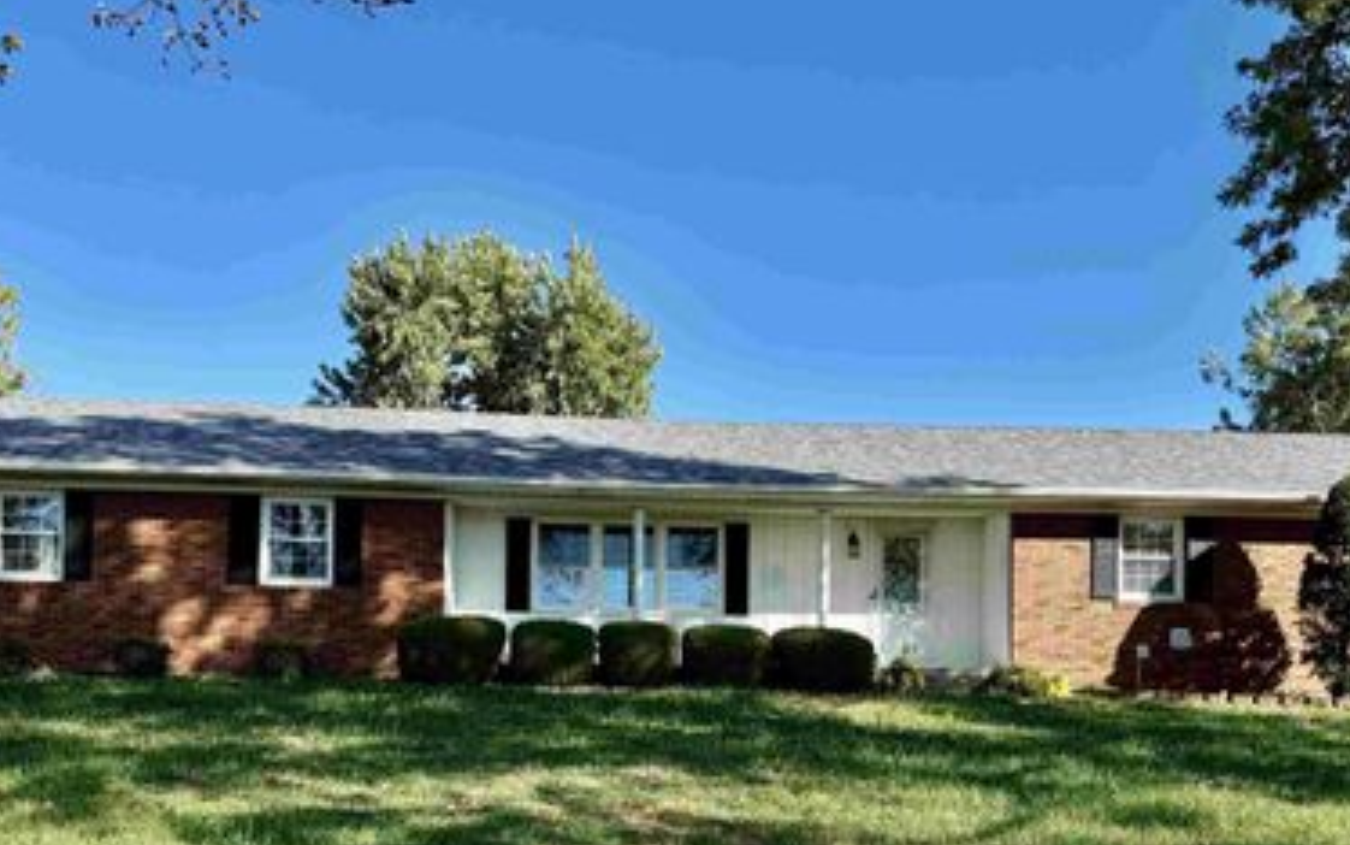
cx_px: 700
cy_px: 666
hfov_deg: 56.7
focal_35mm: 34
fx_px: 1251
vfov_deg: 36.1
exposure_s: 1/2299
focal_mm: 6.76
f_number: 1.78
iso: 80
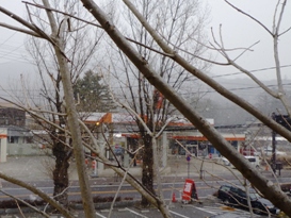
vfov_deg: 32.9
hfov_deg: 42.0
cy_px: 106
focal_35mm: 44
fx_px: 370
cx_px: 83
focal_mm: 4.4
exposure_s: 1/160
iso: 80
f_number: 2.8
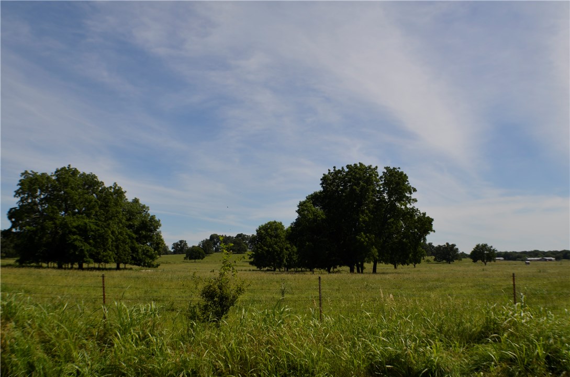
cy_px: 188
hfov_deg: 46.5
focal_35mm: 42
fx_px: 664
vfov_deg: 31.7
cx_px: 285
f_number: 9
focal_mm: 28
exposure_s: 1/320
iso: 100
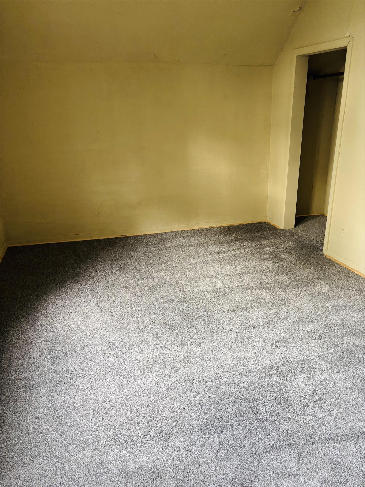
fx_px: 366
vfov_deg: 67.3
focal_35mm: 26
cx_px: 182
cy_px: 244
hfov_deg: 53.1
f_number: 1.6
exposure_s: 1/65
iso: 125
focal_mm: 5.96
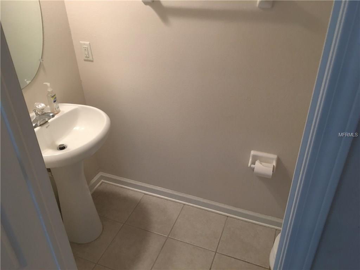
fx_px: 302
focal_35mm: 29
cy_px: 135
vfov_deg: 48.2
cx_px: 180
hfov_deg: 61.7
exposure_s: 1/15
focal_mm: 4.15
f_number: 2.2
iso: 50
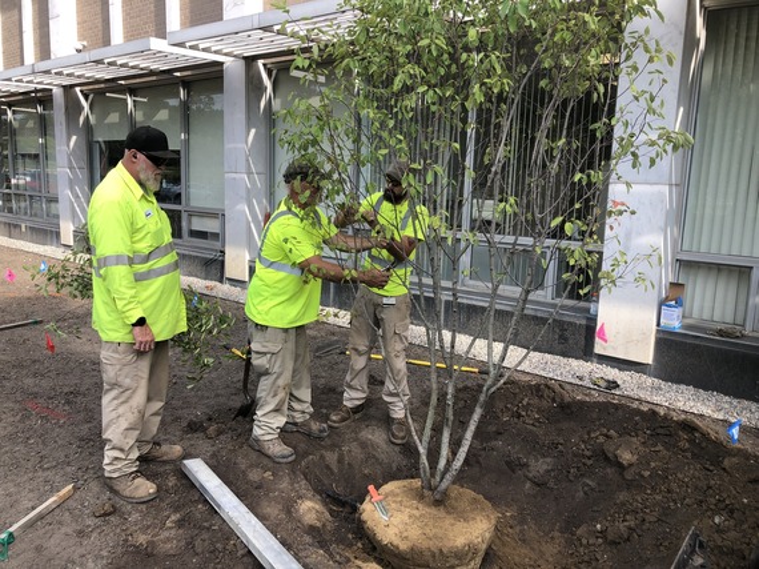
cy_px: 284
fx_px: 614
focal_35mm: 28
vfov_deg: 49.7
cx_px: 380
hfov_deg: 63.5
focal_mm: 3.99
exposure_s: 1/521
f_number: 1.8
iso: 20
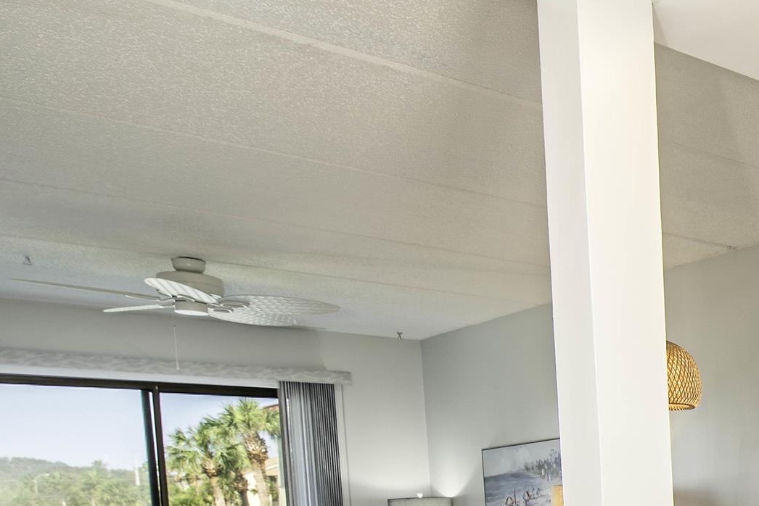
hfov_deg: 32.9
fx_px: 928
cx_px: 988
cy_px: 575
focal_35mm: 44
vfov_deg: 27.6
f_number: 6.3
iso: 320
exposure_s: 1/200
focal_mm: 15
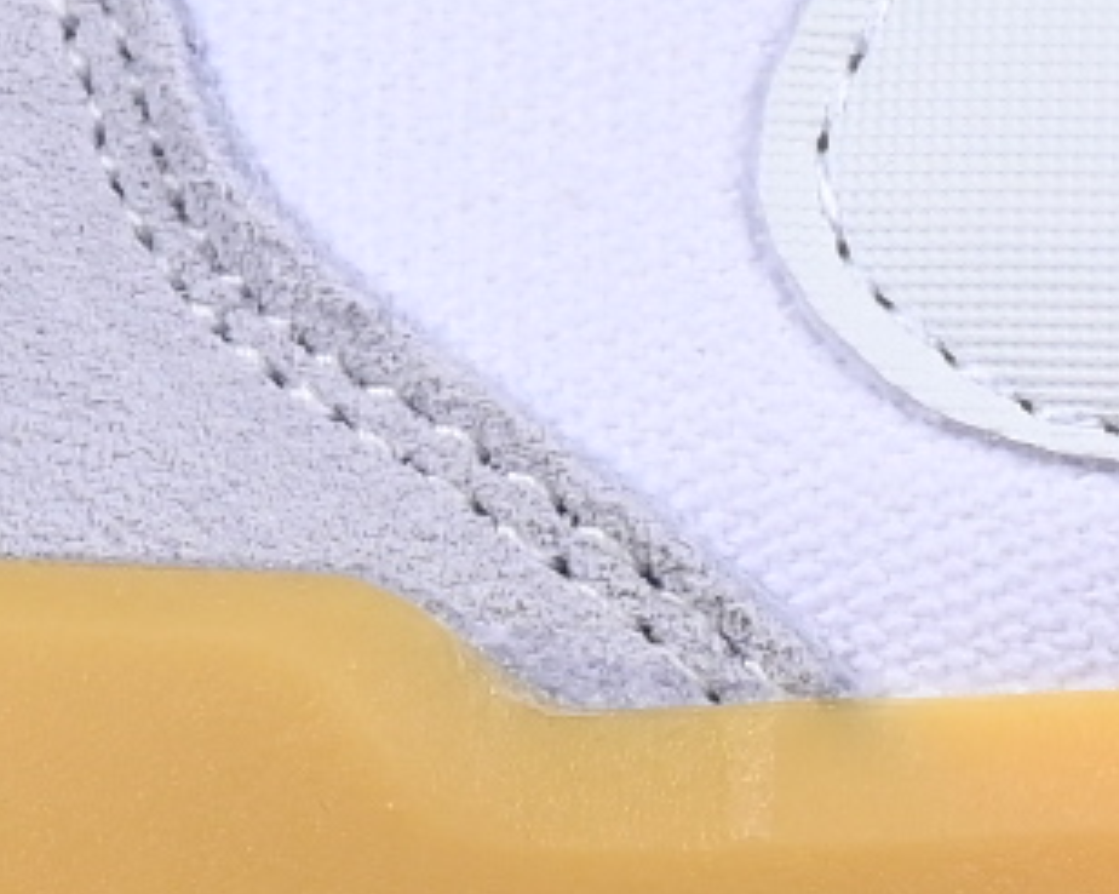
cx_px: 981
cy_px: -640
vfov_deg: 2.4
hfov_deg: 3.0
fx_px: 21083
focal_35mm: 637
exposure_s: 1/80
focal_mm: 50
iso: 160
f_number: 8
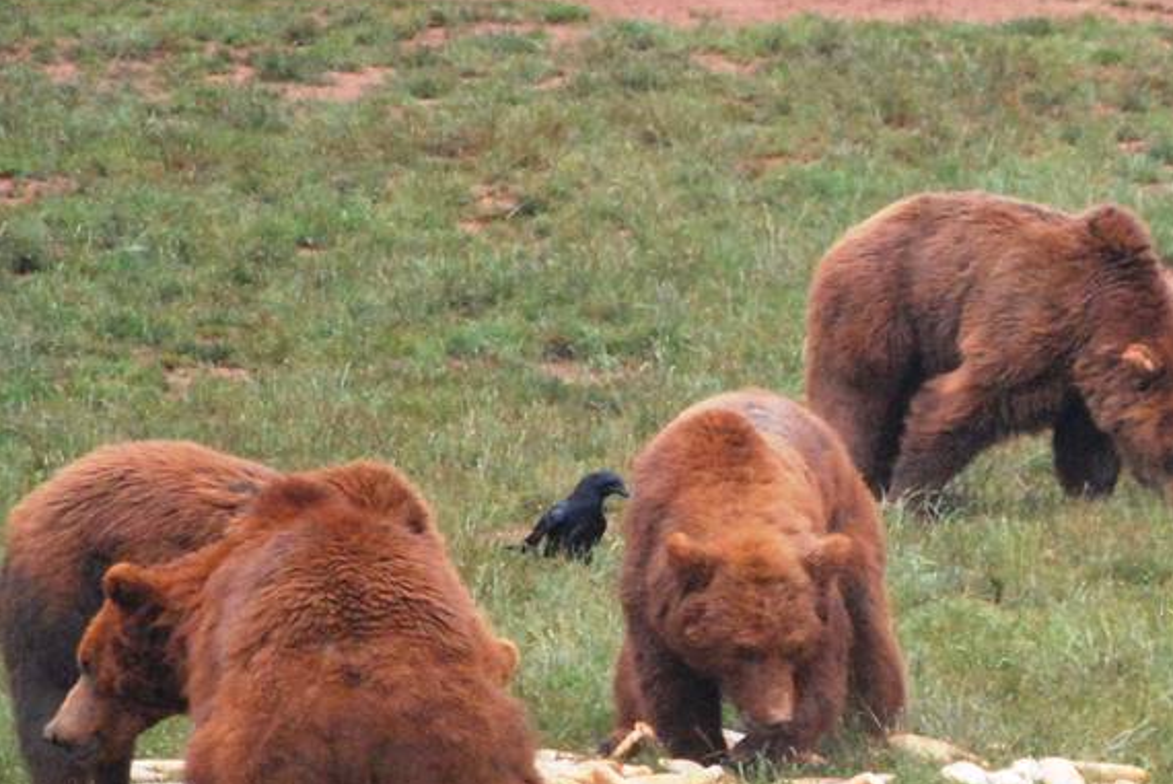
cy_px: 548
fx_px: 26784
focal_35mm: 821
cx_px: 1348
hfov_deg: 2.5
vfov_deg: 1.7
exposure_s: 1/800
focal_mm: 195
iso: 1600
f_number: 5
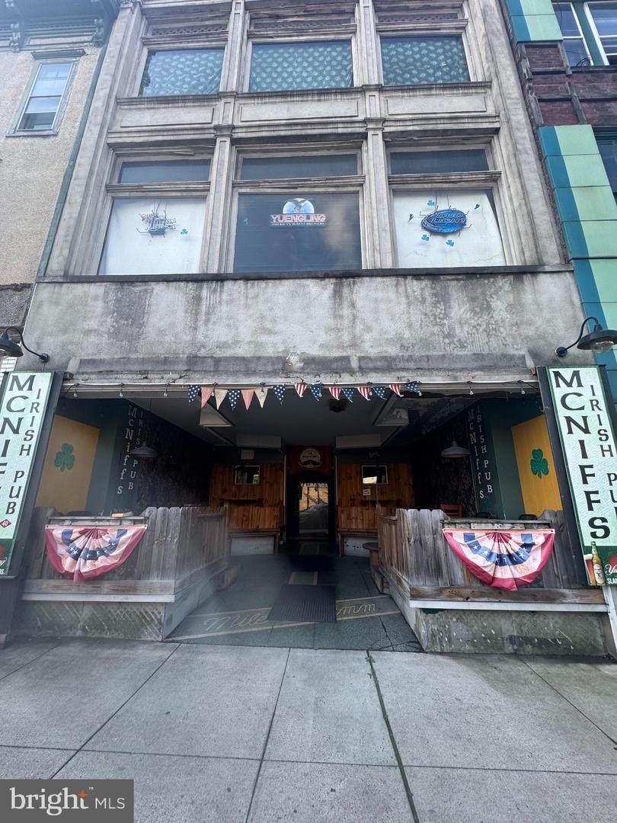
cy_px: 412
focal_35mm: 14
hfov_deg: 85.7
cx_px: 308
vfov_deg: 102.1
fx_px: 333
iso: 40
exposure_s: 1/146
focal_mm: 2.22
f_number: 2.2
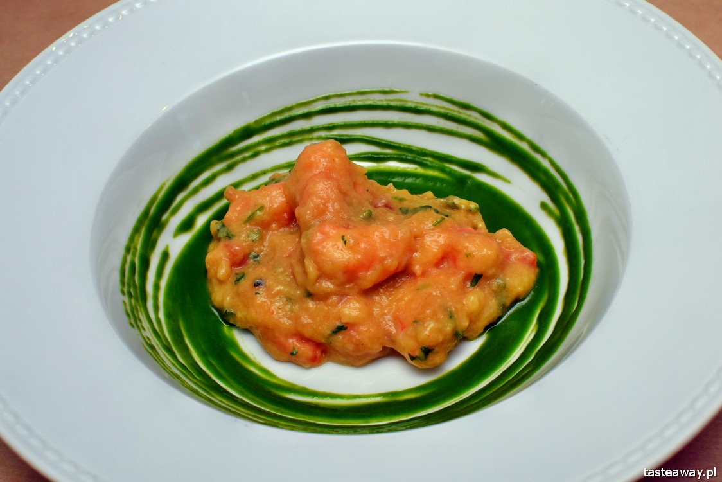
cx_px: 361
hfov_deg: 37.8
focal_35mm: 52
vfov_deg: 25.8
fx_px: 1053
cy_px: 241
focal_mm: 35
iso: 400
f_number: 10
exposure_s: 1/125
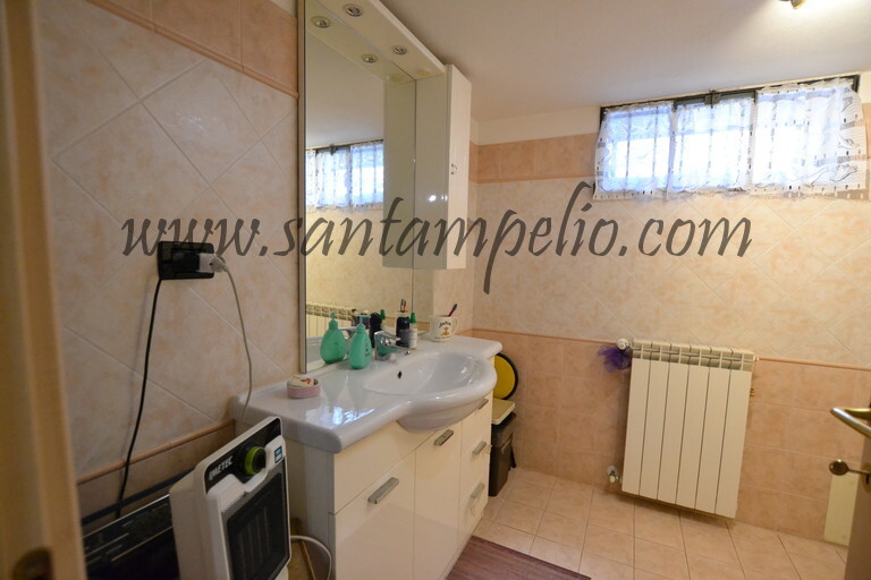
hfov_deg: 100.4
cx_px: 436
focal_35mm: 15
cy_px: 290
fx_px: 363
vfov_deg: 77.3
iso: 3200
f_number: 3.5
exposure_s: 1/50
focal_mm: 10
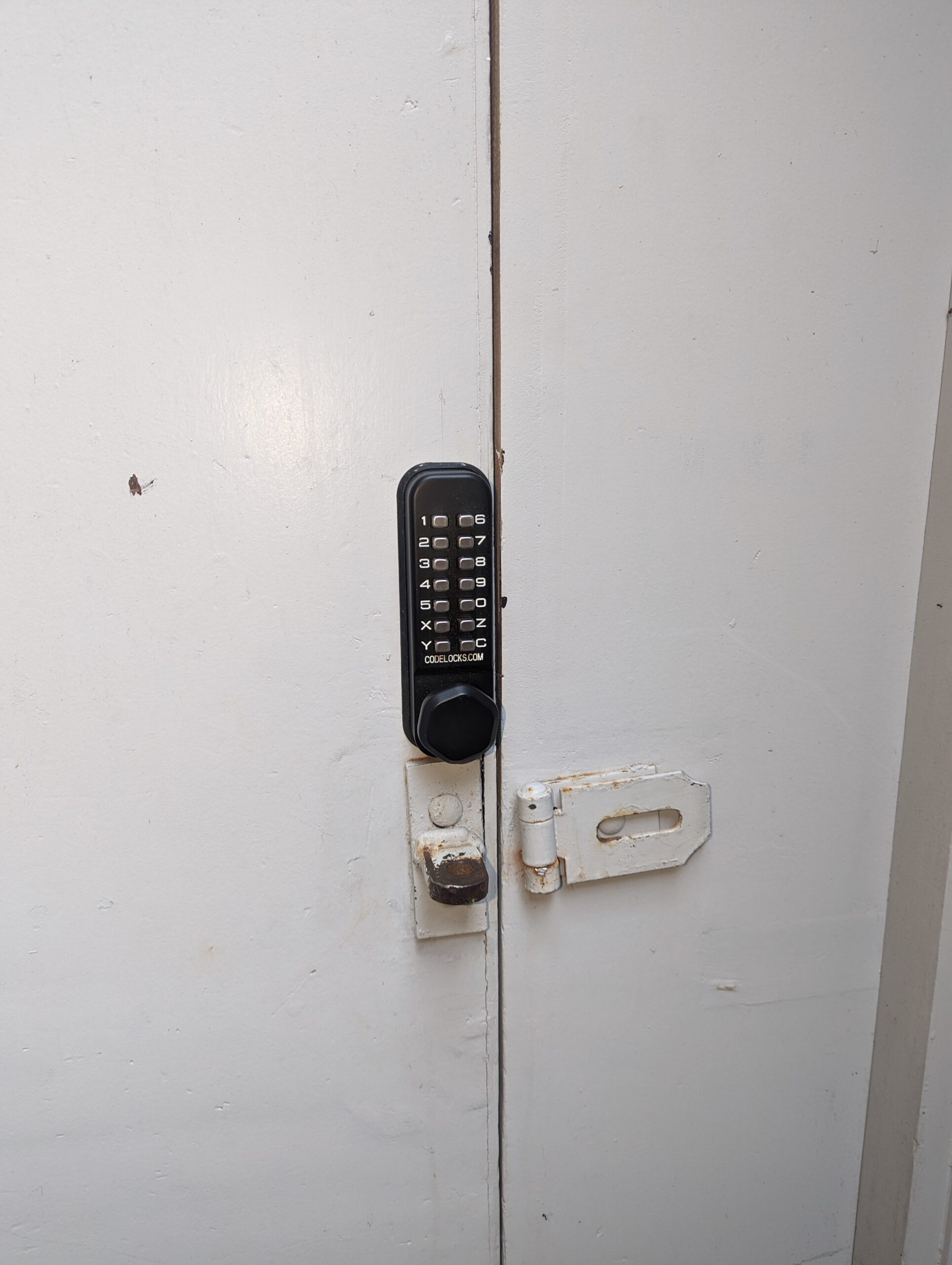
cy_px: 632
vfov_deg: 71.5
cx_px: 476
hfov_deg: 56.9
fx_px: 878
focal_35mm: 24
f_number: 1.85
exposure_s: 1/38
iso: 84
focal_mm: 6.81
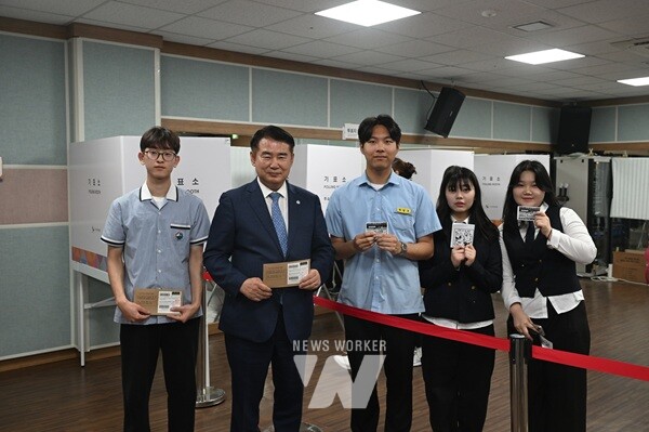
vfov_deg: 38.3
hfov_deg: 55.1
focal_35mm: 34
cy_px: 216
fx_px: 621
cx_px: 324
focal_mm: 34.5
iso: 1250
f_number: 5.6
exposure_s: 1/125
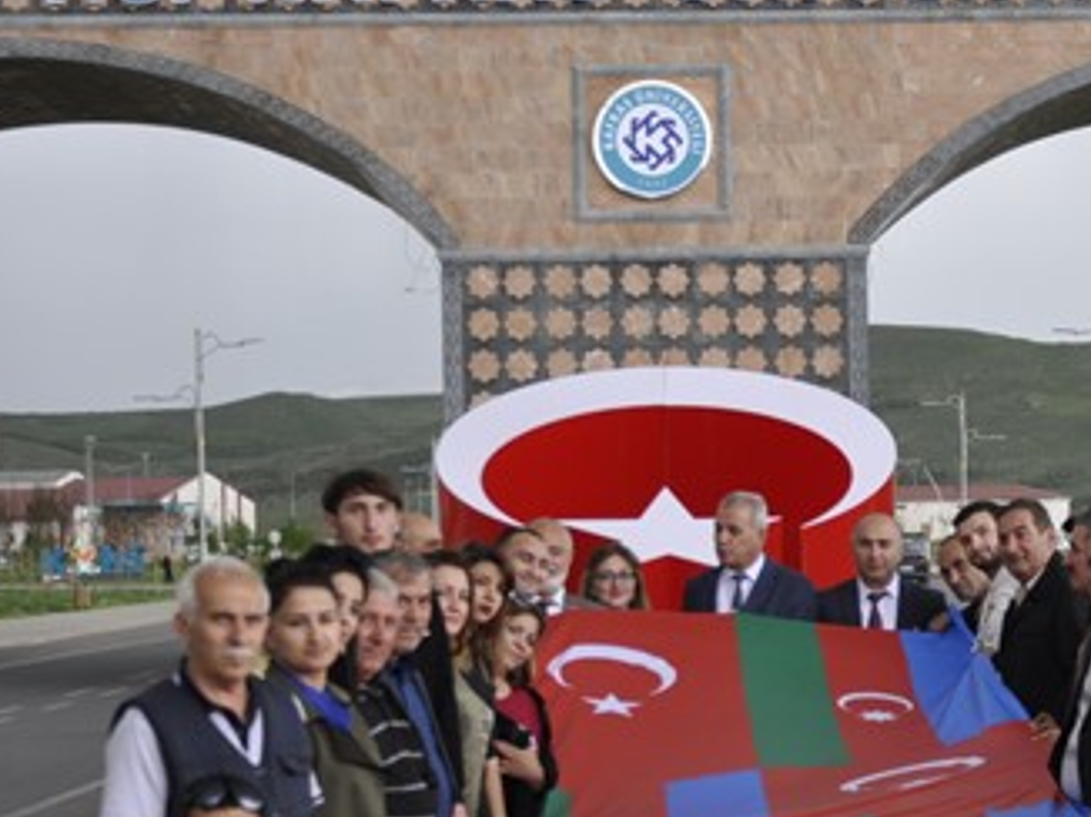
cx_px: 877
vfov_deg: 12.8
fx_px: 3622
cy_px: 606
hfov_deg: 17.0
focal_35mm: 115
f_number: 4.5
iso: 250
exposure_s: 1/30
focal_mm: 40
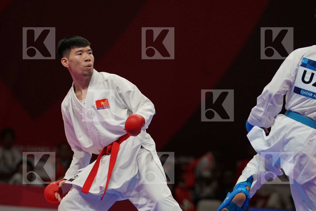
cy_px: 106
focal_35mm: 346
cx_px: 158
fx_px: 3037
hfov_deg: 6.0
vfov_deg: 4.0
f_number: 4
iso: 2500
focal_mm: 231
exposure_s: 1/1000
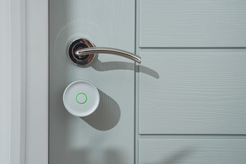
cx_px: 123
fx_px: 465
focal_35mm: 68
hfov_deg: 29.7
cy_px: 82
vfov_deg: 20.0
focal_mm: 68
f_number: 9
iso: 1250
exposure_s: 1/100
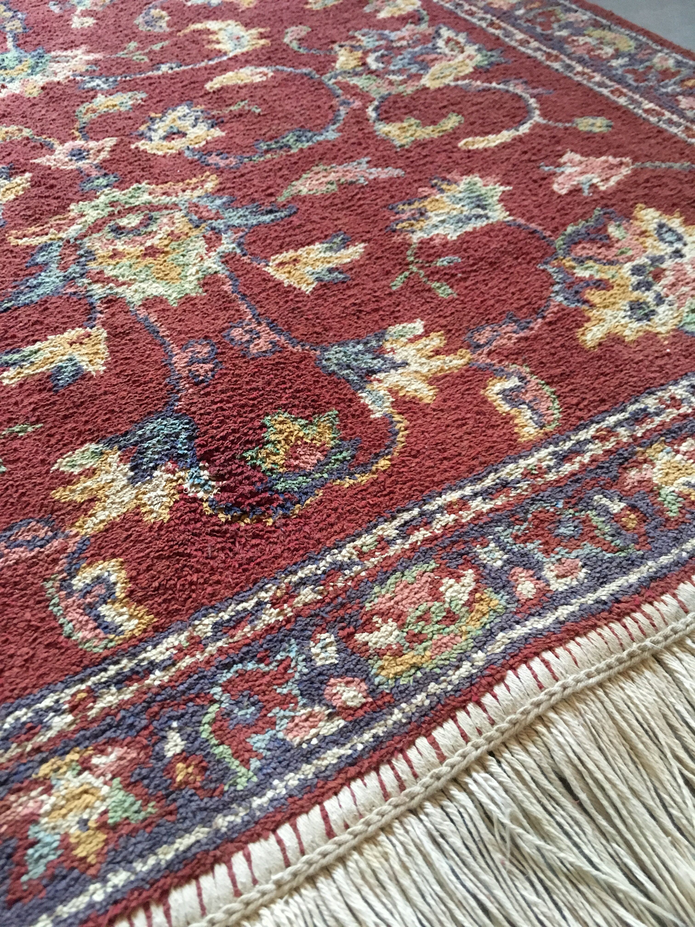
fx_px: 776
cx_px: 348
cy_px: 464
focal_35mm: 29
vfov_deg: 61.7
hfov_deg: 48.2
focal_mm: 4.15
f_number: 2.2
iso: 200
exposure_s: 1/25
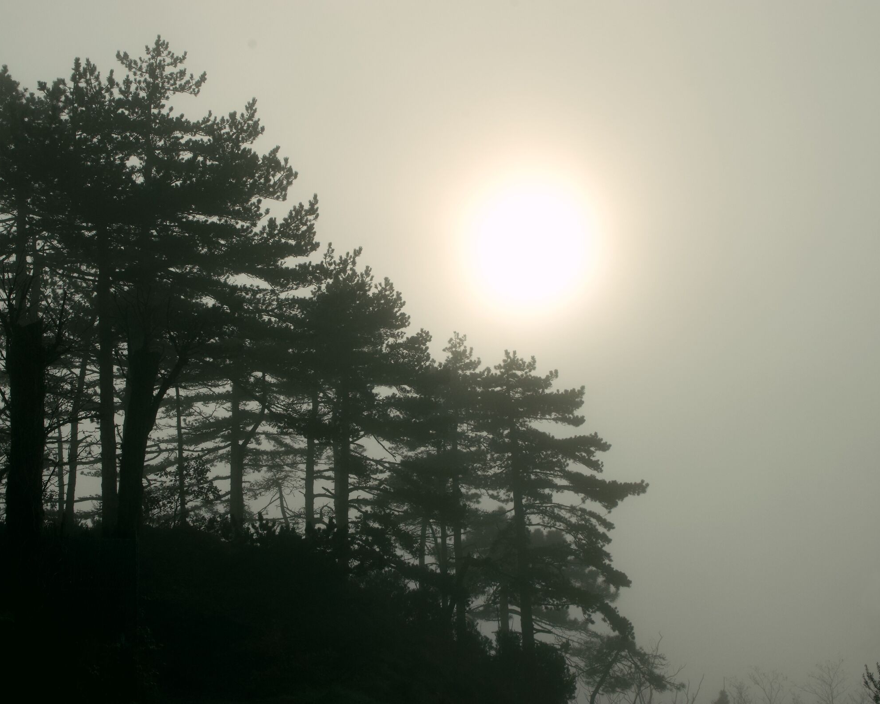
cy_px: 352
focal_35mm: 53
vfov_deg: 28.8
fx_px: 1369
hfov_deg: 35.6
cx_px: 415
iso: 400
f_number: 16
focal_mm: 31
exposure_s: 1/1000
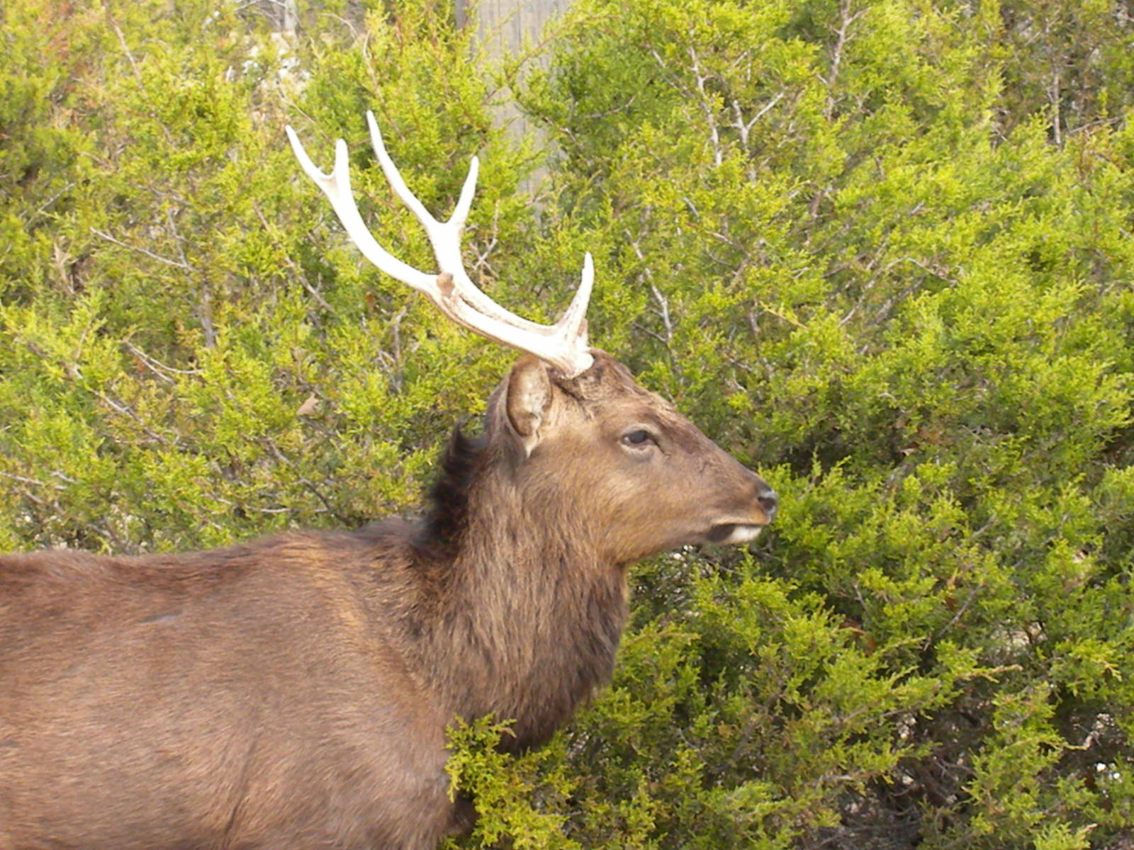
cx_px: 567
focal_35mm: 100
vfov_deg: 14.8
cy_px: 425
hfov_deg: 19.6
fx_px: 3276
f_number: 5.1
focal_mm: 17.7
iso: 640
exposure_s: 1/337
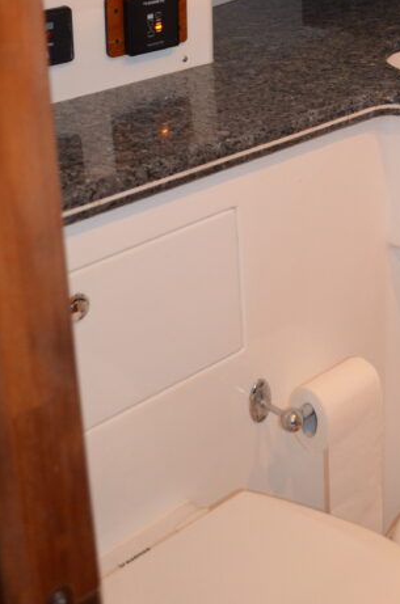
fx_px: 1005
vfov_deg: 31.3
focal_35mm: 60
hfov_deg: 21.3
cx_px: 442
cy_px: 17
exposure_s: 1/60
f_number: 3.5
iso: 1400
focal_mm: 18
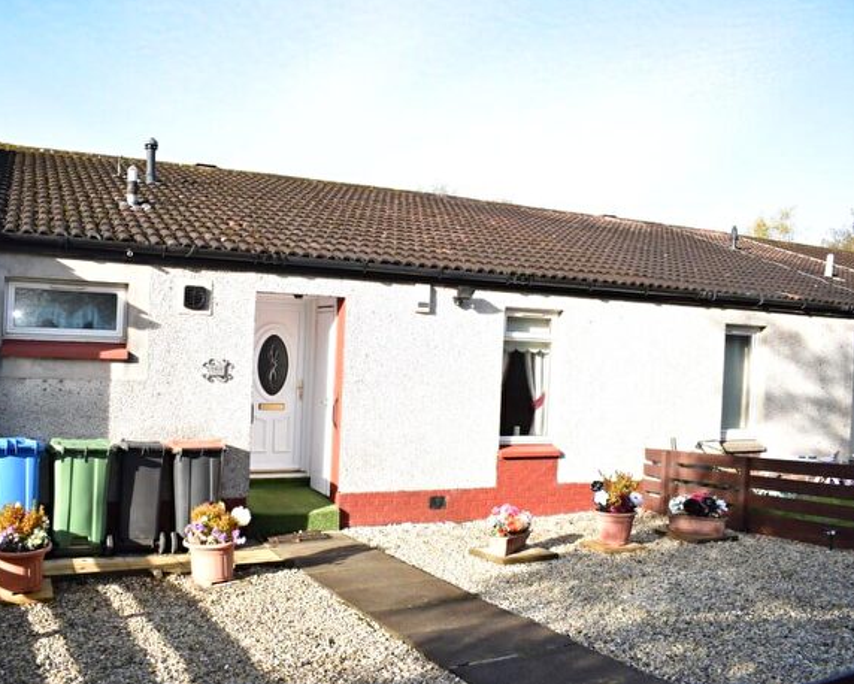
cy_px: 338
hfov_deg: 57.0
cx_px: 372
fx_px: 784
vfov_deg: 47.1
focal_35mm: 31
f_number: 4.5
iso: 100
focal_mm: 18
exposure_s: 1/200
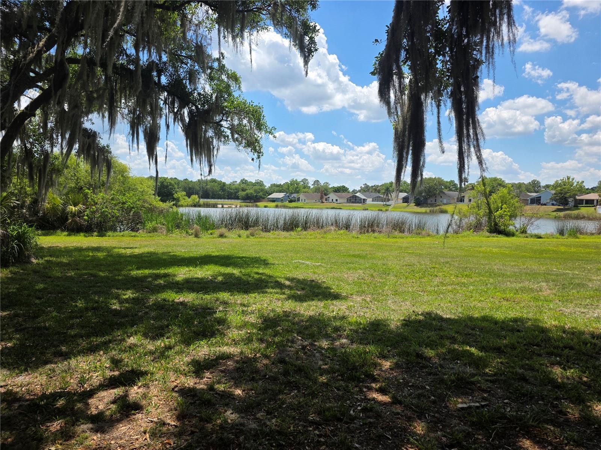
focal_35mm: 23
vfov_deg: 58.9
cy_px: 225
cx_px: 300
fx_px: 399
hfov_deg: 73.9
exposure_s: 1/5608
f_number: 1.7
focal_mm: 6.3
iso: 80
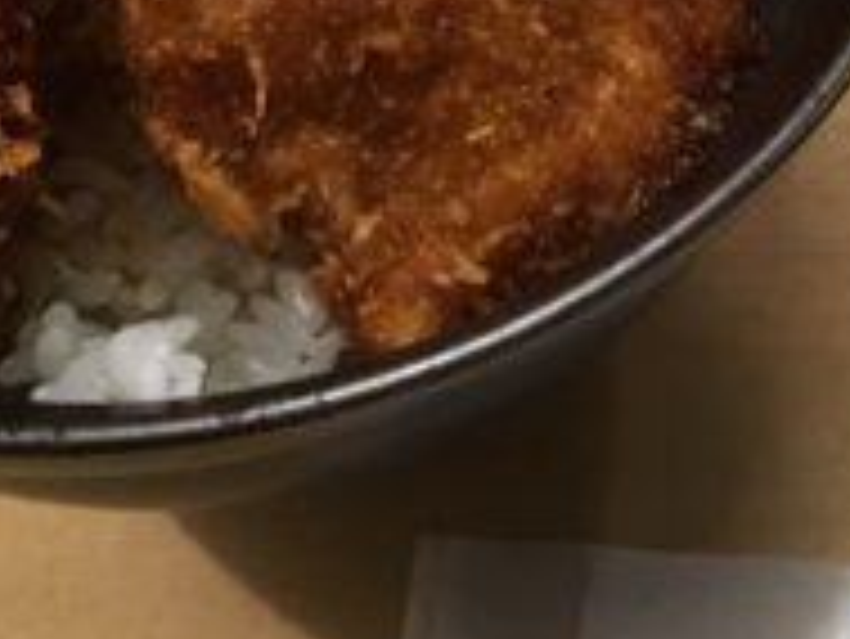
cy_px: -234
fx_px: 2604
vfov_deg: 13.4
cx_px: 814
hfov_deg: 18.1
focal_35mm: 106
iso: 100
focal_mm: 4.15
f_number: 2.2
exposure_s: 1/30
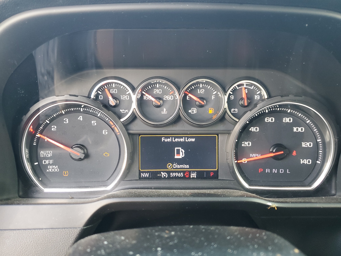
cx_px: 170
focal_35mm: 26
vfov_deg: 53.1
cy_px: 128
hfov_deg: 67.3
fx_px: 256
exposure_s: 1/60.2
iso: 89
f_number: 1.5
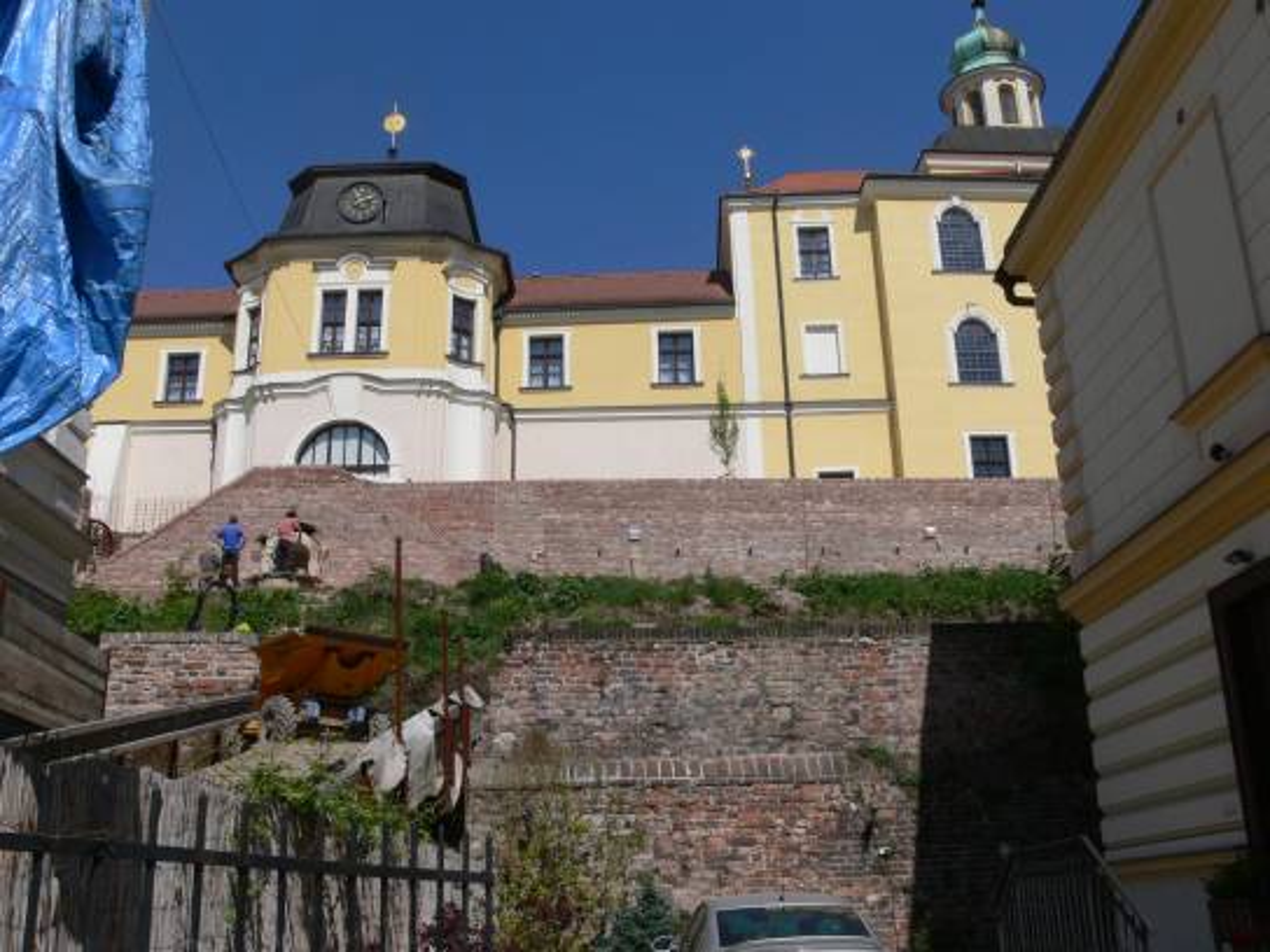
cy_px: 476
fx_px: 1284
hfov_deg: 52.6
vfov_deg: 40.7
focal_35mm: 35
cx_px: 635
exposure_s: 1/500
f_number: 8
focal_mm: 7.4
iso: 100
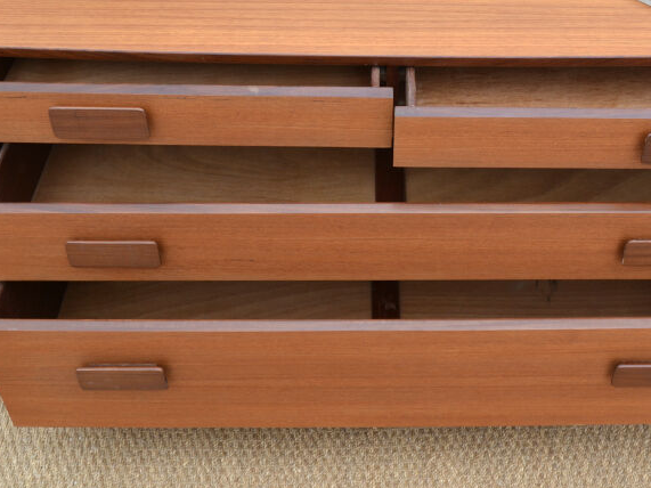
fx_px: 940
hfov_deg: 38.1
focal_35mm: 50
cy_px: 160
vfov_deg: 28.9
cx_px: 380
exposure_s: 1/125
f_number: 5.6
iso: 220
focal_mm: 22
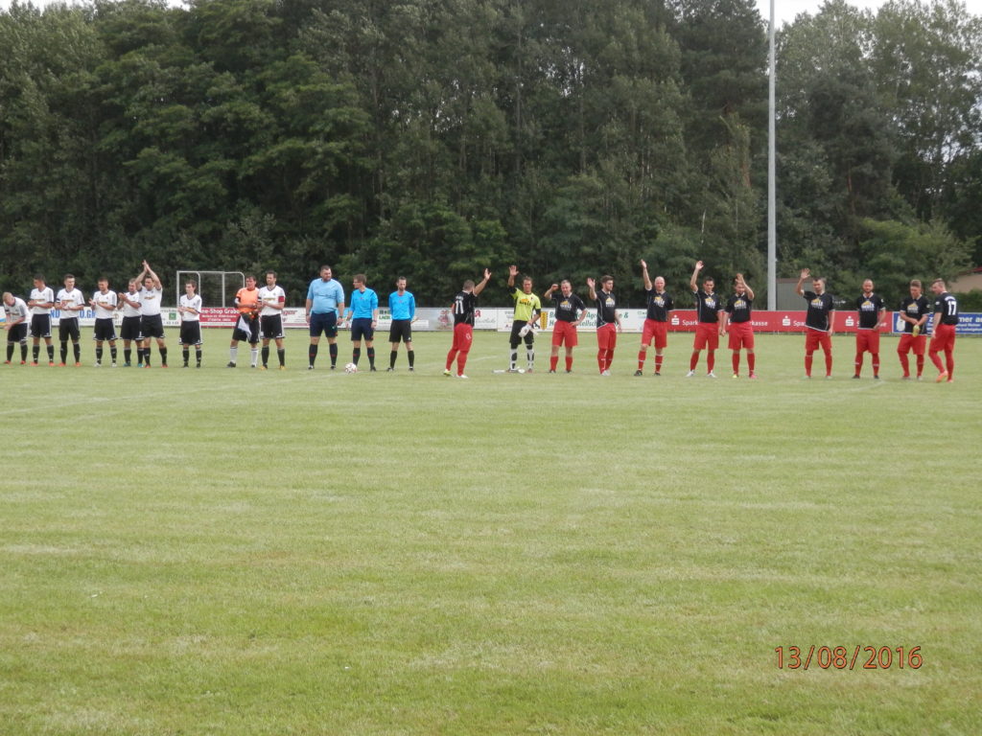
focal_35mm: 66
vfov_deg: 22.3
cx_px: 491
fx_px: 1872
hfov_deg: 29.4
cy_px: 368
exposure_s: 1/500
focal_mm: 11.9
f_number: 4.4
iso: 160
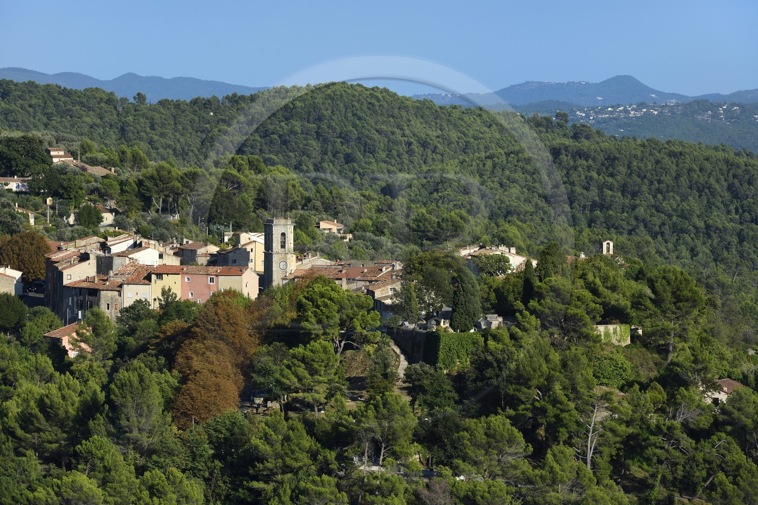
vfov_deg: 6.9
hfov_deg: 10.3
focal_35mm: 200
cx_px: 379
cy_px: 252
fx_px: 4210
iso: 200
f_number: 11
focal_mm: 200
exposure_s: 1/250
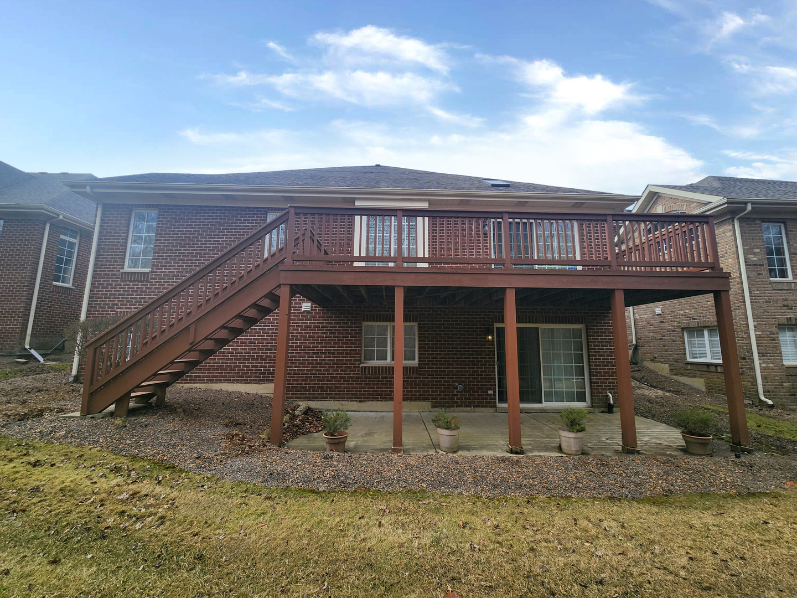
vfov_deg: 89.9
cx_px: 398
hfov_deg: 106.2
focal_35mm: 13
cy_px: 299
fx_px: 299
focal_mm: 2.2
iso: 50
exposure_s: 1/1538
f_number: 2.2
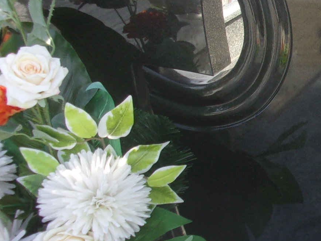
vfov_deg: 17.8
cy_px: 126
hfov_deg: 21.4
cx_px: 415
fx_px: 770
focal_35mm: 83
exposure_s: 1/170
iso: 80
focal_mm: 5.1
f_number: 3.9
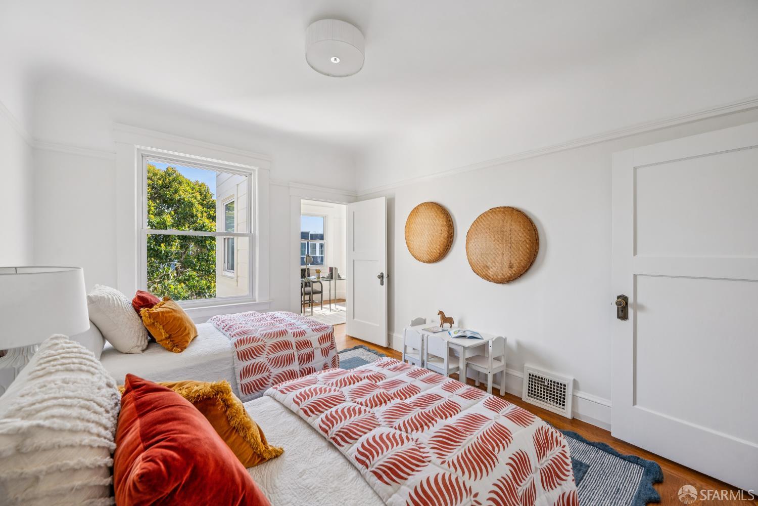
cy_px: 253
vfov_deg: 81.2
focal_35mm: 14
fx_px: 295
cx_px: 379
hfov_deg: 104.3
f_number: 7.1
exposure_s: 1/30
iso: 100
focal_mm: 14
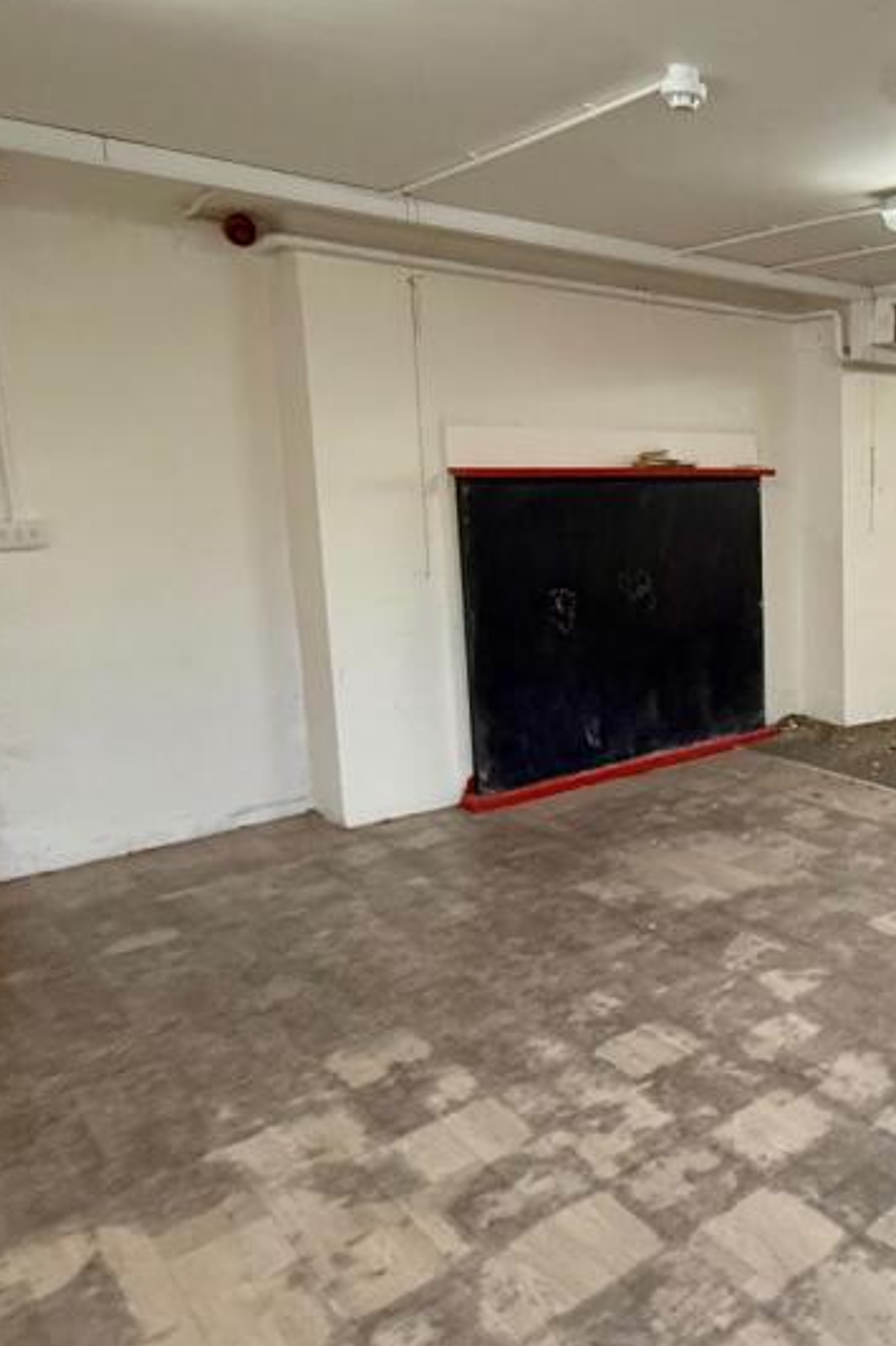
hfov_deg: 40.1
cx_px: 919
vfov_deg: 65.4
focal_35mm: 28
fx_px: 1046
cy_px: 629
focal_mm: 2.22
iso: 320
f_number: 2.2
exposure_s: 1/100
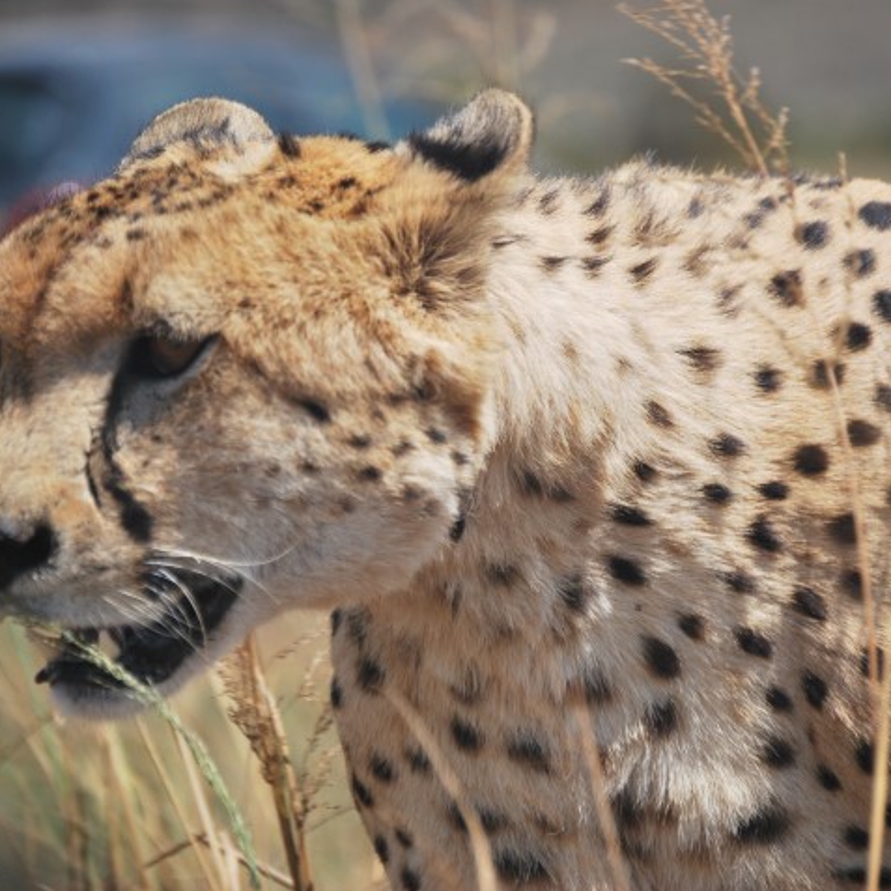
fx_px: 6261
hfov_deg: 8.1
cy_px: 446
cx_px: 477
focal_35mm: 215
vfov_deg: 8.1
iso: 100
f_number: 5
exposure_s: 1/640
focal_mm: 112
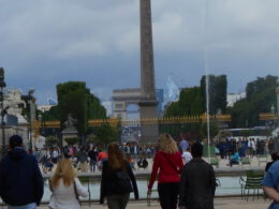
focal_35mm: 254
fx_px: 2047
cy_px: 41
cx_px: 180
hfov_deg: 7.8
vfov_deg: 5.8
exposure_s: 1/500
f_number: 6.3
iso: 80
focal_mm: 15.4
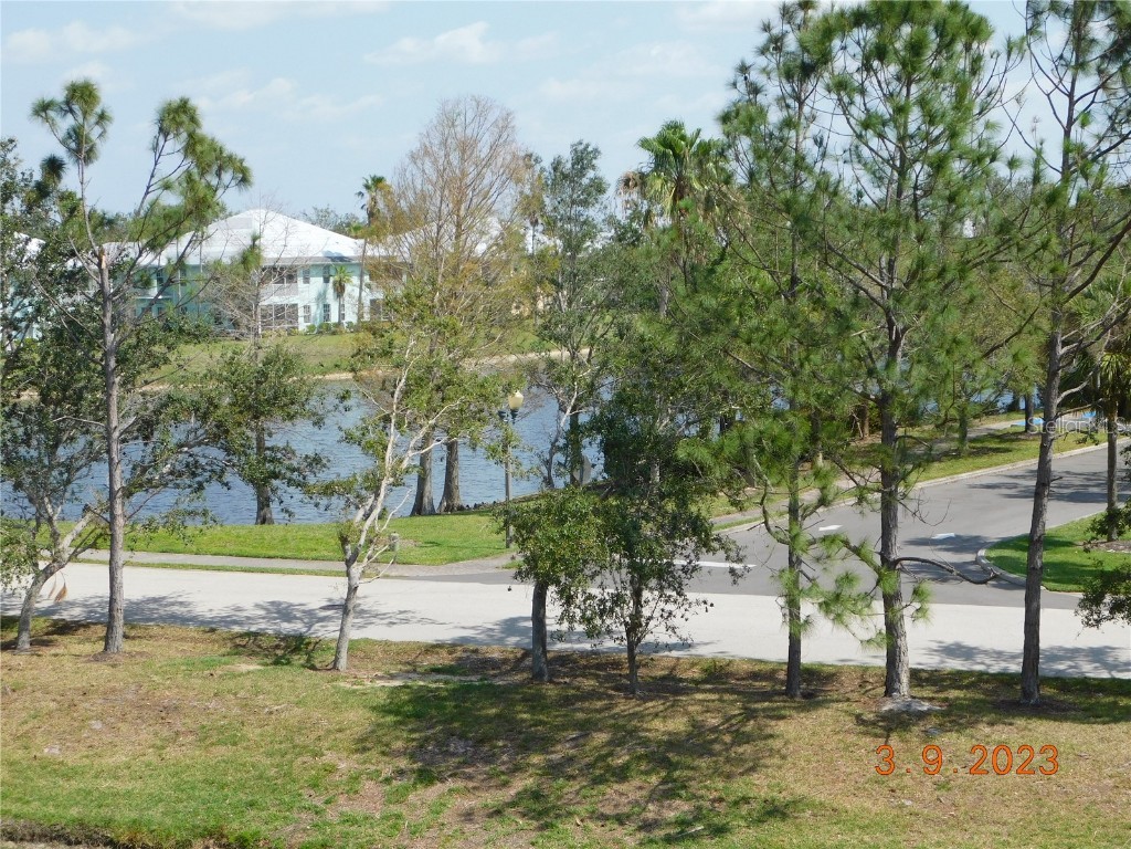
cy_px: 424
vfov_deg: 22.3
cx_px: 566
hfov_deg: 29.4
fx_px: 2156
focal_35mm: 66
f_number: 4.2
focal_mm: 11.7
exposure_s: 1/800
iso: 125
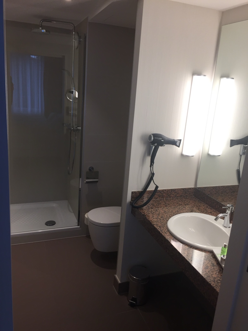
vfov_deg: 61.7
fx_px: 277
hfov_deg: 48.2
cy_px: 166
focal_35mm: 29
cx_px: 124
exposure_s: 1/100
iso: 40
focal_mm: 4.15
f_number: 2.2
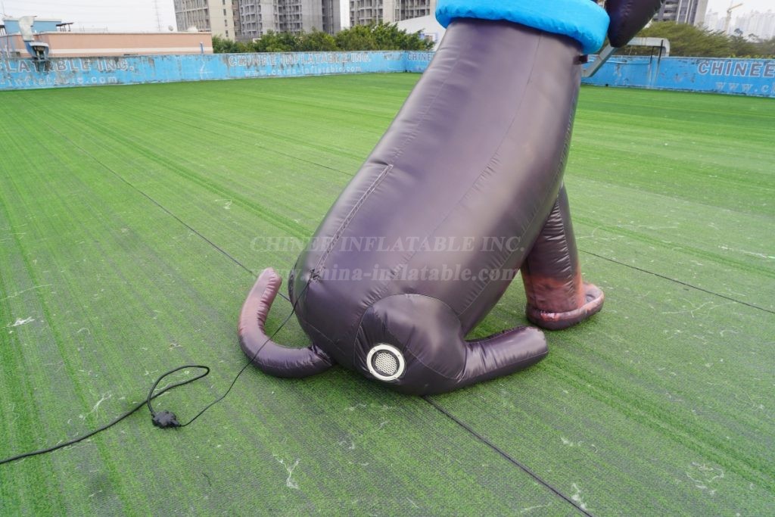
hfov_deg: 73.7
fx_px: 517
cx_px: 388
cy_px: 258
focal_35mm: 24
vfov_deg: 53.1
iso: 100
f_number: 5.6
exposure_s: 1/80
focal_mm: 16
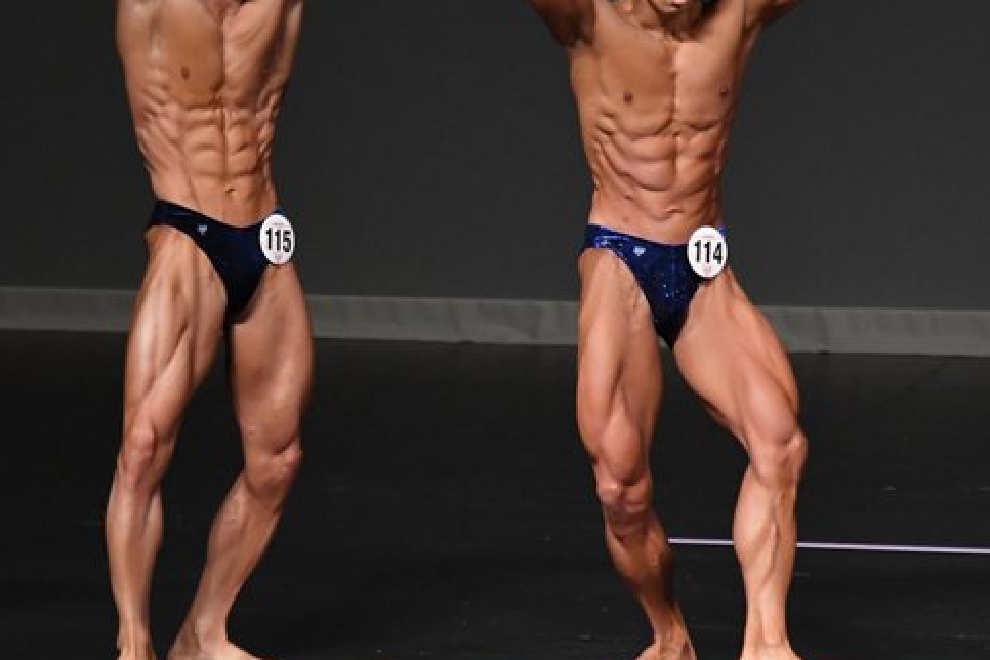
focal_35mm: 553
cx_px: 509
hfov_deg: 3.7
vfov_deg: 2.5
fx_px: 15206
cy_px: 293
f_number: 5.6
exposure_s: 1/400
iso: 4000
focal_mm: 230
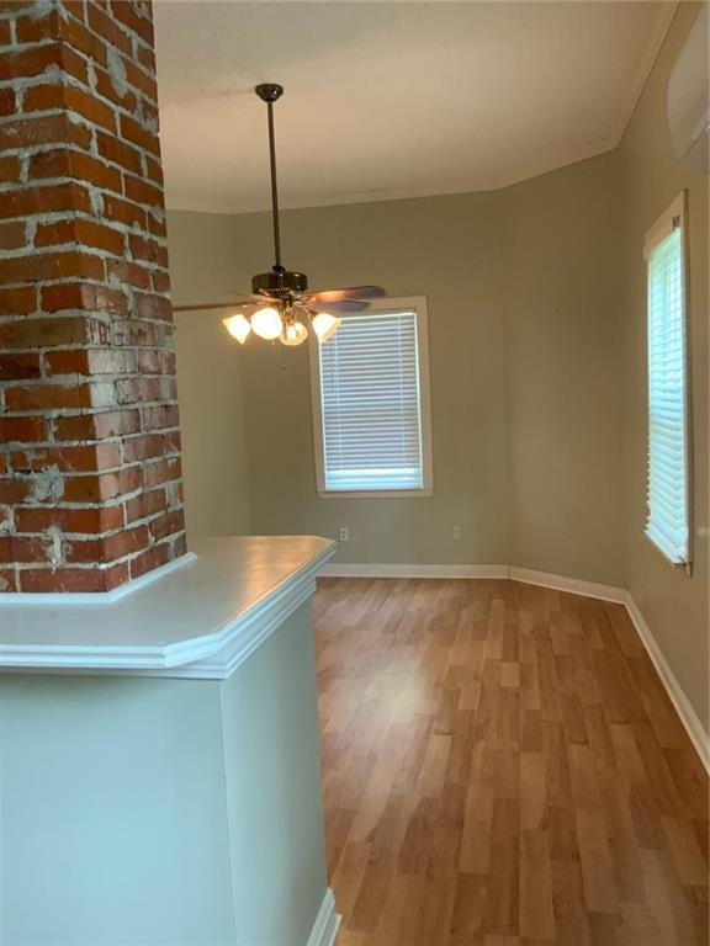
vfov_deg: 61.7
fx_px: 793
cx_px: 355
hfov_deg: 48.2
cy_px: 473
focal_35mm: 29
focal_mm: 3
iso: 160
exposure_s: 1/60
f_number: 1.8
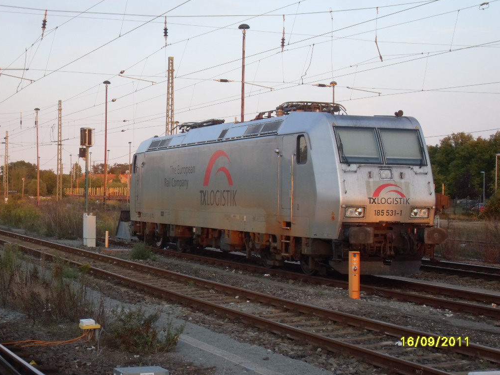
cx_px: 247
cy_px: 188
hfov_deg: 24.4
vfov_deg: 18.4
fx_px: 1155
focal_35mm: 80
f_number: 4.4
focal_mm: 13.5
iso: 200
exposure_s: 1/60
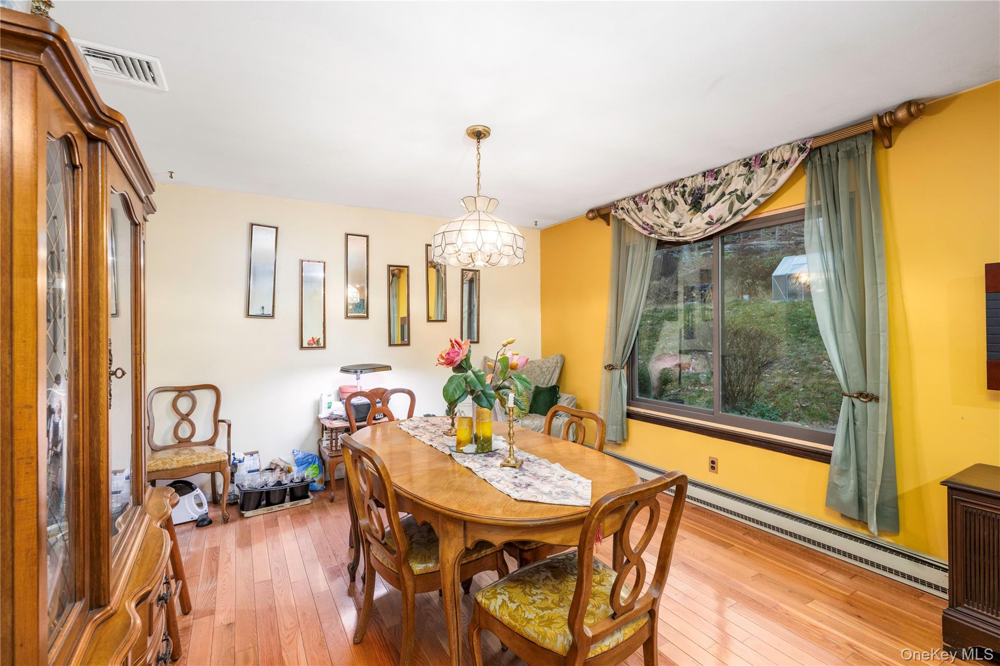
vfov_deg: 73.7
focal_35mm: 16
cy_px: 333
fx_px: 444
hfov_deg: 96.7
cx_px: 500
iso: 320
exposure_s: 1/125
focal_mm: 16
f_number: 8
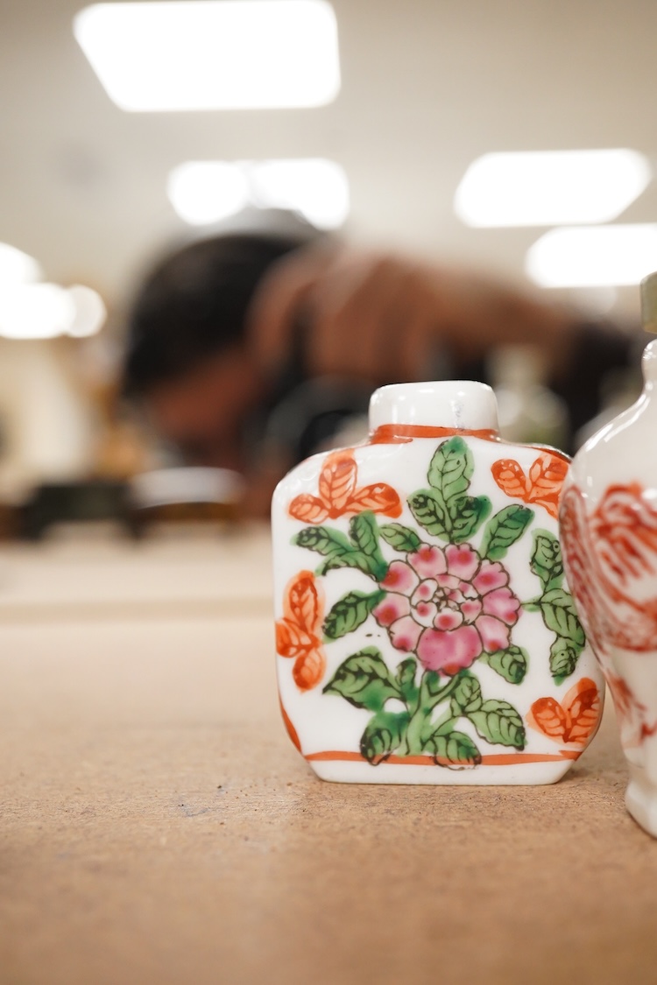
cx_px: 328
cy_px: 492
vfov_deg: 43.6
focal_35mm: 45
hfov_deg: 29.9
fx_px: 1232
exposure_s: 1/160
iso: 2500
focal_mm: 30
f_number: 8
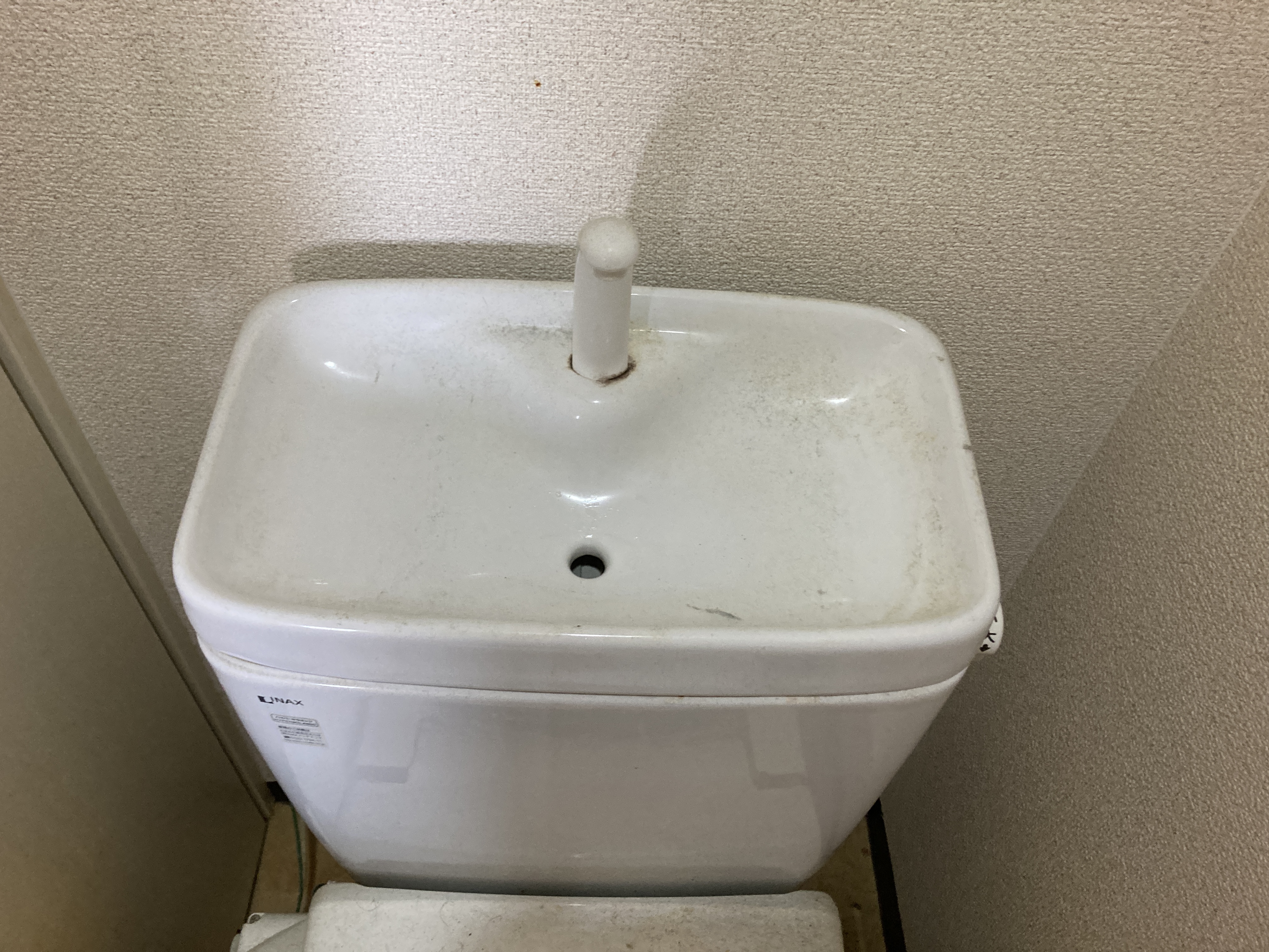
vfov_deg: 49.7
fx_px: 1026
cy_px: 476
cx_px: 634
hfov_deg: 63.4
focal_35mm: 28
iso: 250
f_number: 1.8
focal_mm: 3.99
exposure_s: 1/60
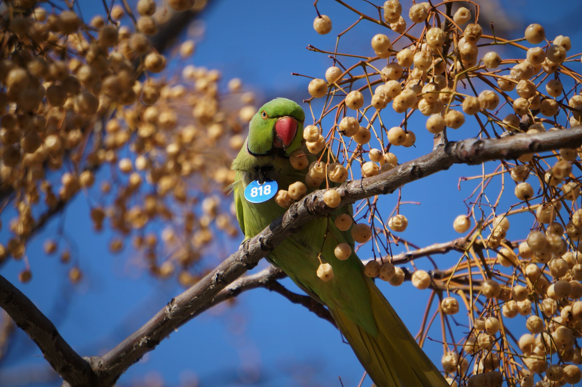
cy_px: 194
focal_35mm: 315
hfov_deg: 6.5
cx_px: 291
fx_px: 5090
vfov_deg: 4.4
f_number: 6.3
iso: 100
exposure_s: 1/250
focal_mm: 210
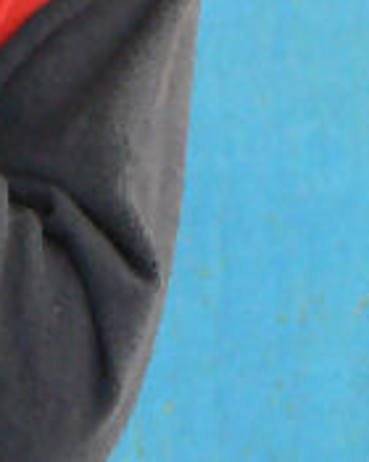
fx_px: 6047
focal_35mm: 443
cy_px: -348
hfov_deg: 3.5
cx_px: -129
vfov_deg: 4.3
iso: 200
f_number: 3.2
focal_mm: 20.3
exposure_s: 1/25
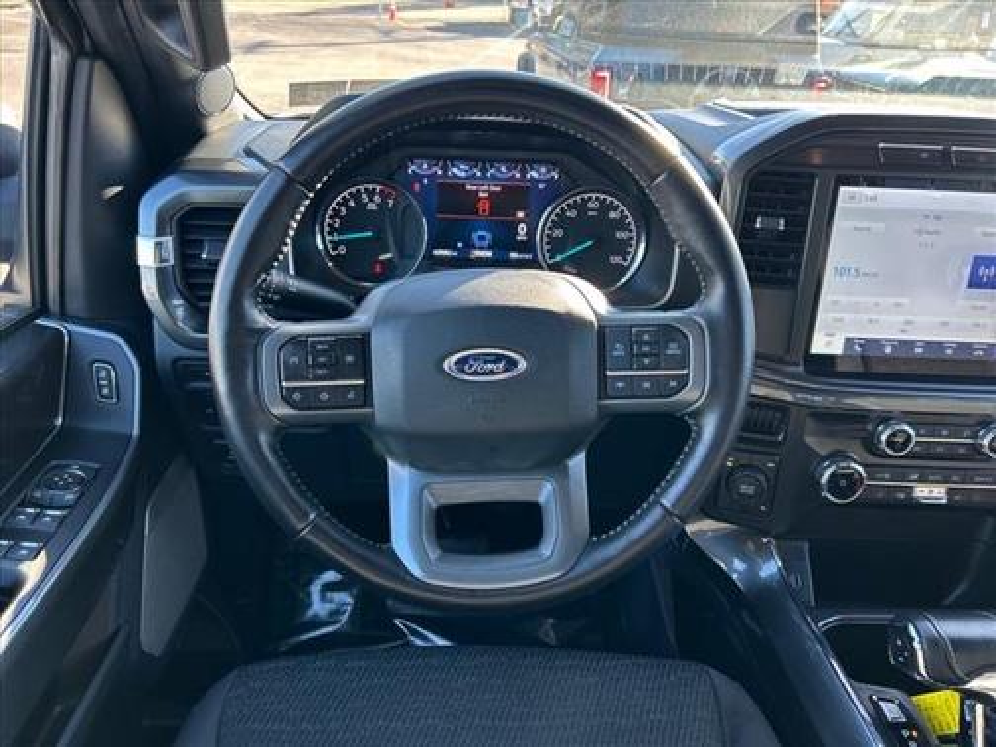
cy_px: 374
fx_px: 748
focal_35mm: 26
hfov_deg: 67.3
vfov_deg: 53.1
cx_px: 498
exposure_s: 1/121
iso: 40
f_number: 1.5
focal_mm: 5.7
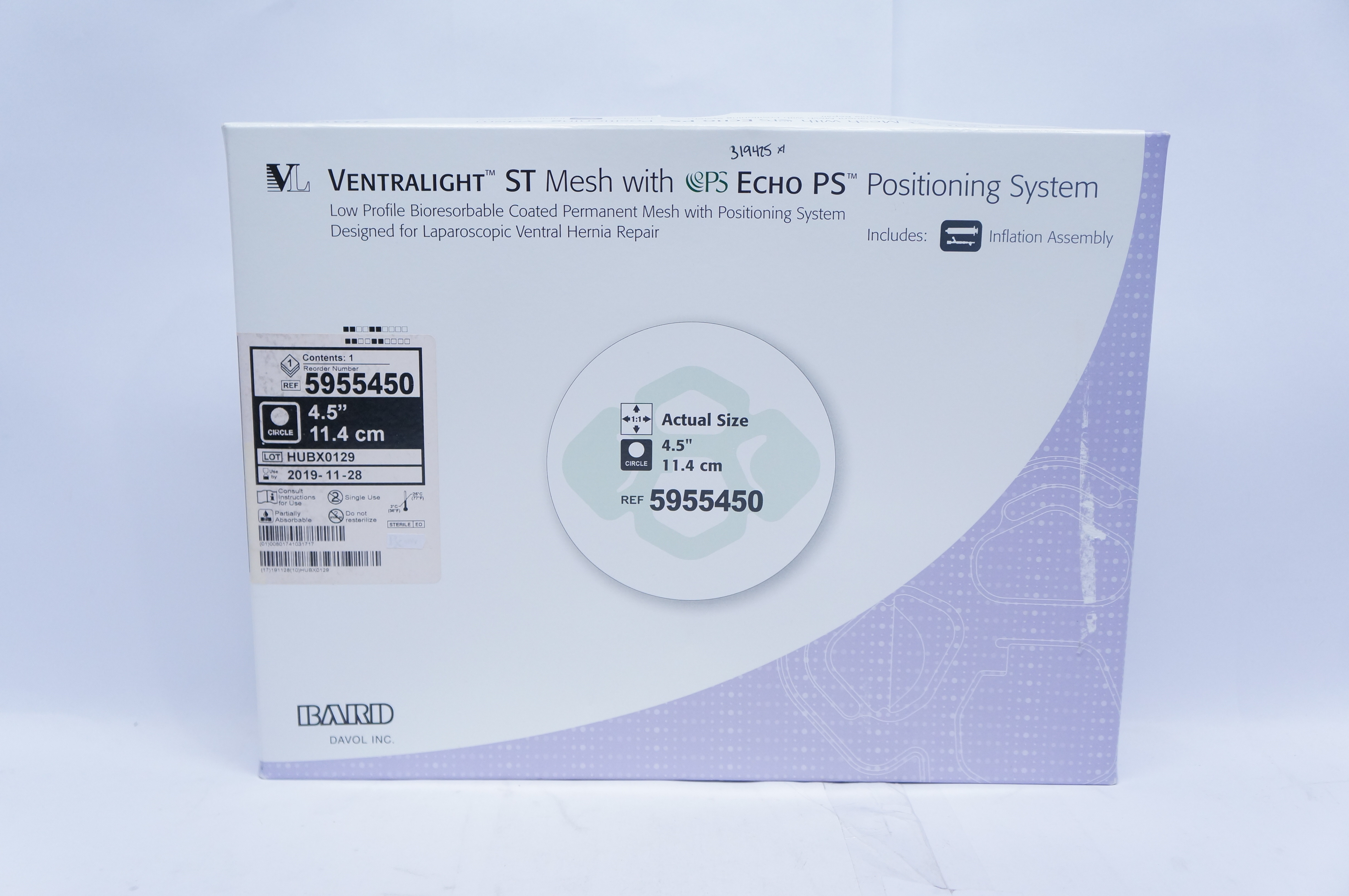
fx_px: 1348
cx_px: 674
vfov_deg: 36.8
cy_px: 448
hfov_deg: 53.2
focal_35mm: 36
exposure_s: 1/160
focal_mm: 24
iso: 800
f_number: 4
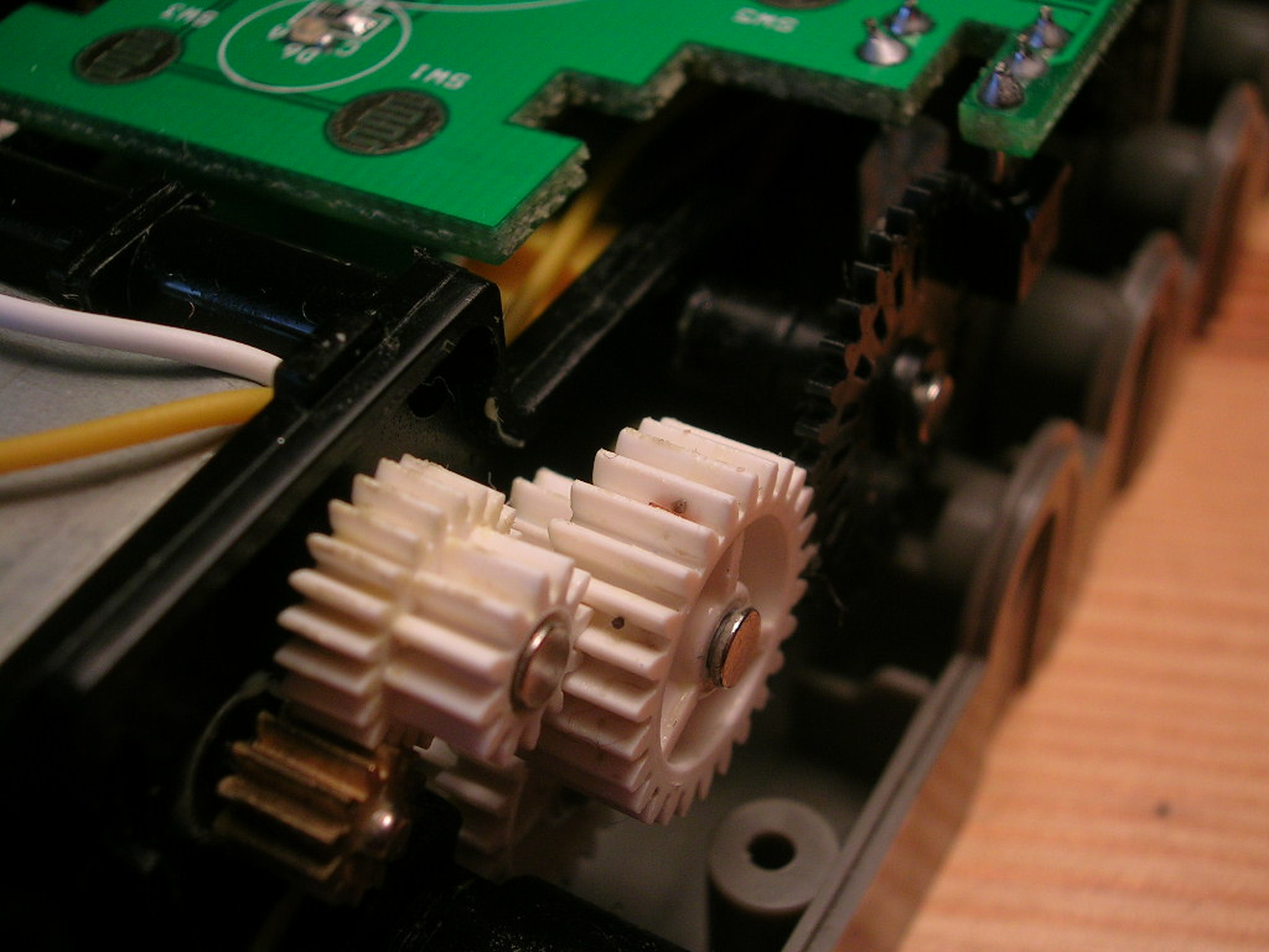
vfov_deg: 27.5
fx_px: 1943
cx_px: 634
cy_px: 476
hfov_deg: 36.2
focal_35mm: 53
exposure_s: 1/196
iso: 50
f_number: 3.2
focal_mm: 8
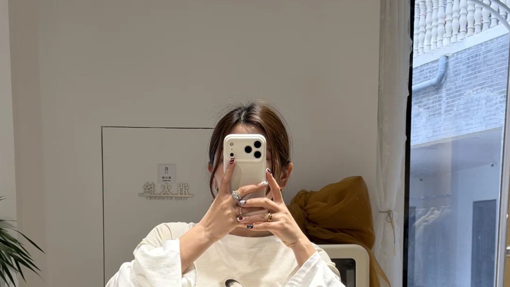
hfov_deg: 30.2
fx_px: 947
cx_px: 255
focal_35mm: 70
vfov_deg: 16.7
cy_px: 320
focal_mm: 6.76
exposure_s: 1/388
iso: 80
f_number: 1.78
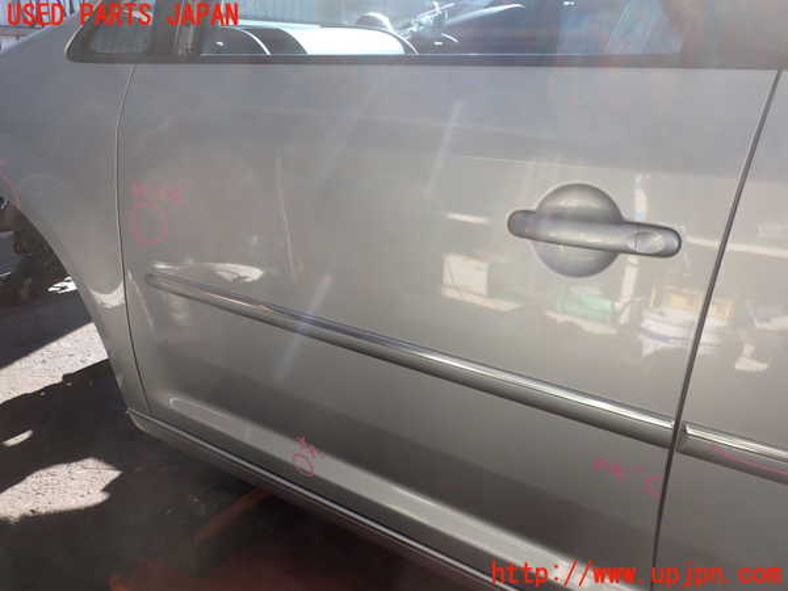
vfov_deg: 46.8
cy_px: 296
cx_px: 394
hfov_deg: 60.0
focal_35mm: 30
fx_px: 683
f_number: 3.2
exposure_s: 1/160
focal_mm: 5.4
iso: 100
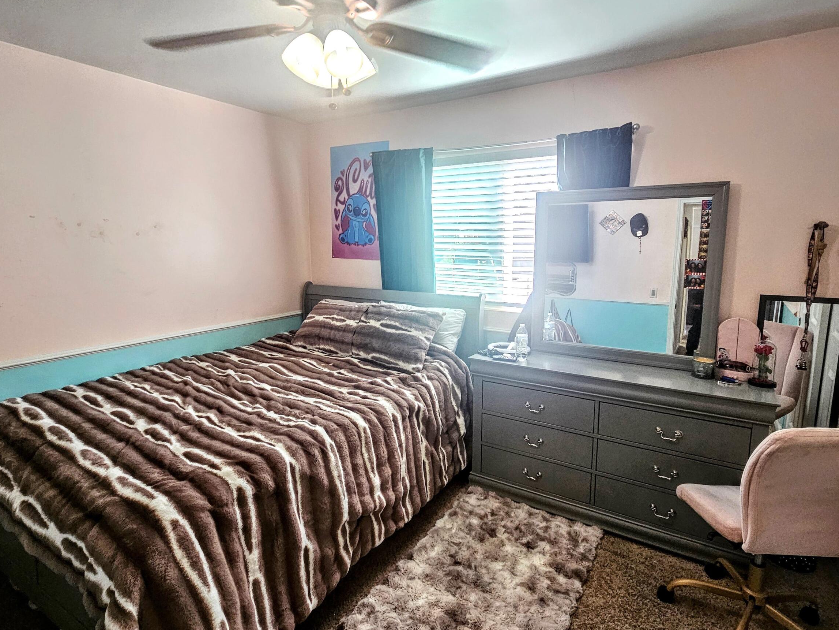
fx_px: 412
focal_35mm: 17
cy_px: 309
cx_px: 429
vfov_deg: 74.7
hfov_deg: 91.0
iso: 160
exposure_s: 1/60
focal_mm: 2.2
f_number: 2.2
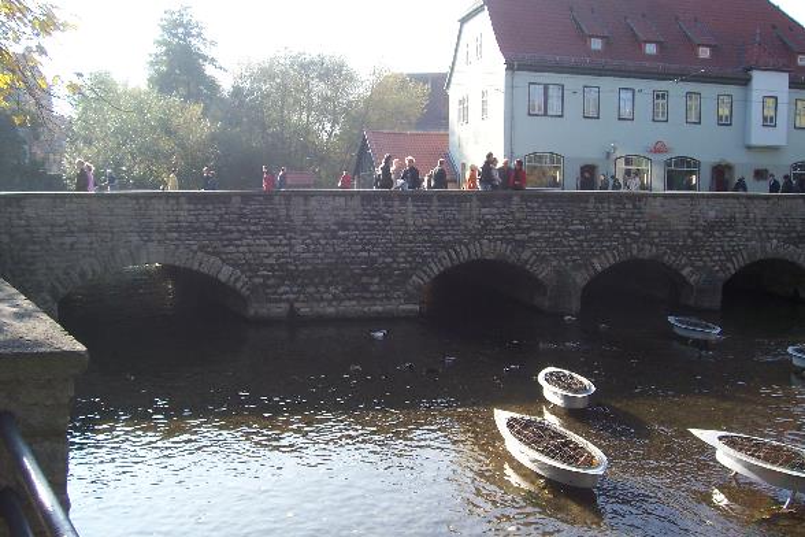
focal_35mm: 34
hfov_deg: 55.8
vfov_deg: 38.9
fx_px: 760
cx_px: 402
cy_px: 268
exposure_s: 1/350
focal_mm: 5.6
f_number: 2.7
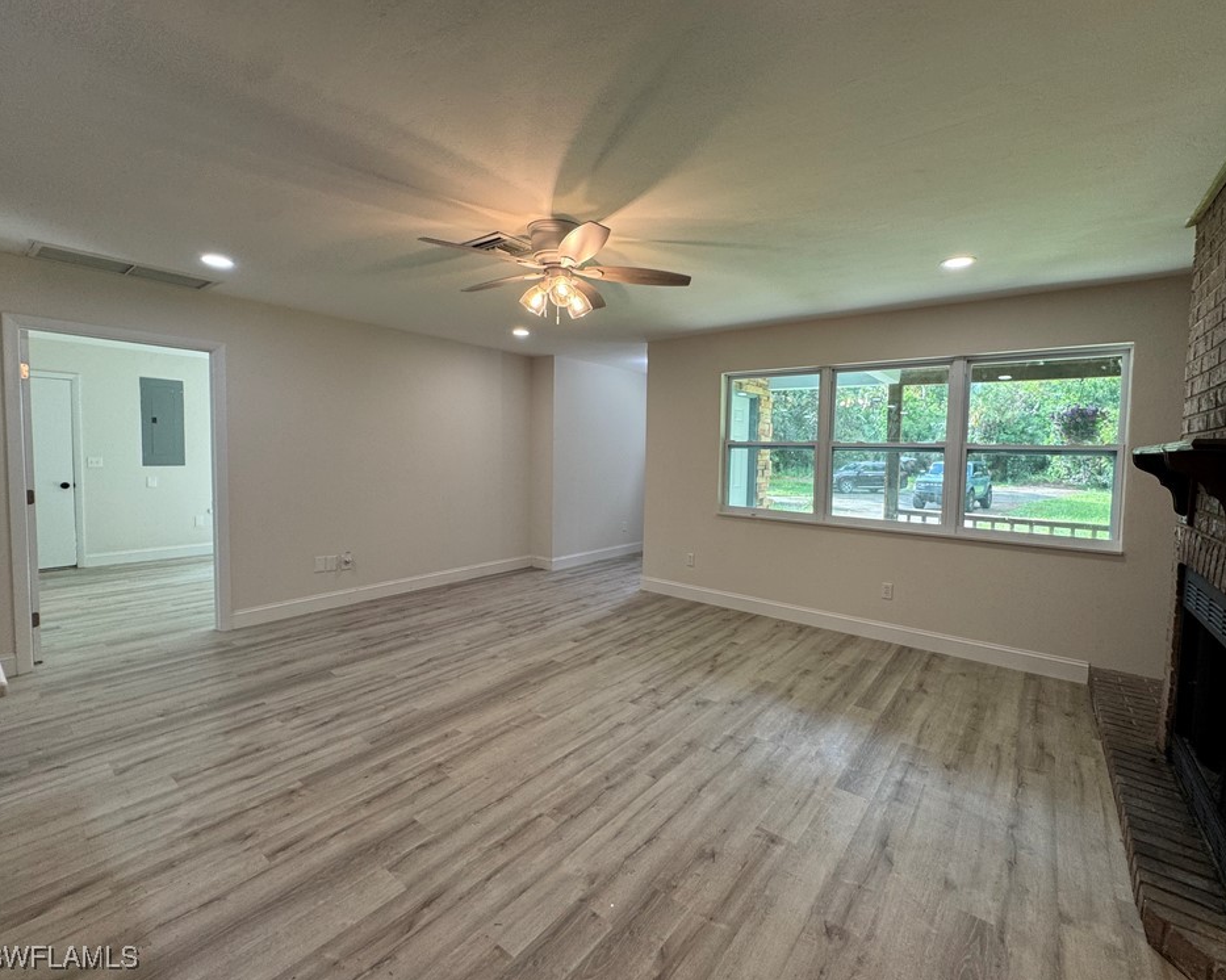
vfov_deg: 84.0
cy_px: 482
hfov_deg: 96.7
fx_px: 544
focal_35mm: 15
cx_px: 650
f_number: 2.2
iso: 100
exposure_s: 1/120
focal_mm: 2.22
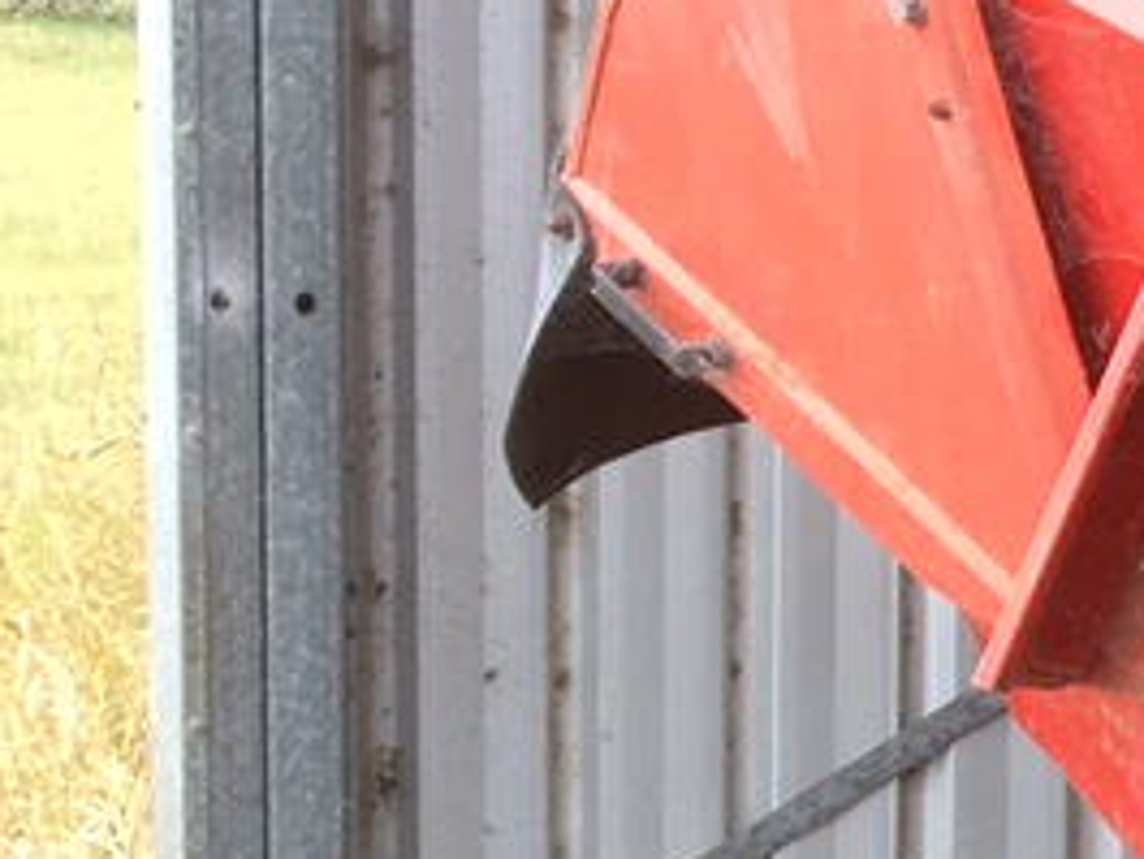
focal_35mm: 140
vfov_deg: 10.6
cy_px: 501
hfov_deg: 11.6
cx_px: 2724
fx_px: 4629
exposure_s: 1/50
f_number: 2.2
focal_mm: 4.15
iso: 25
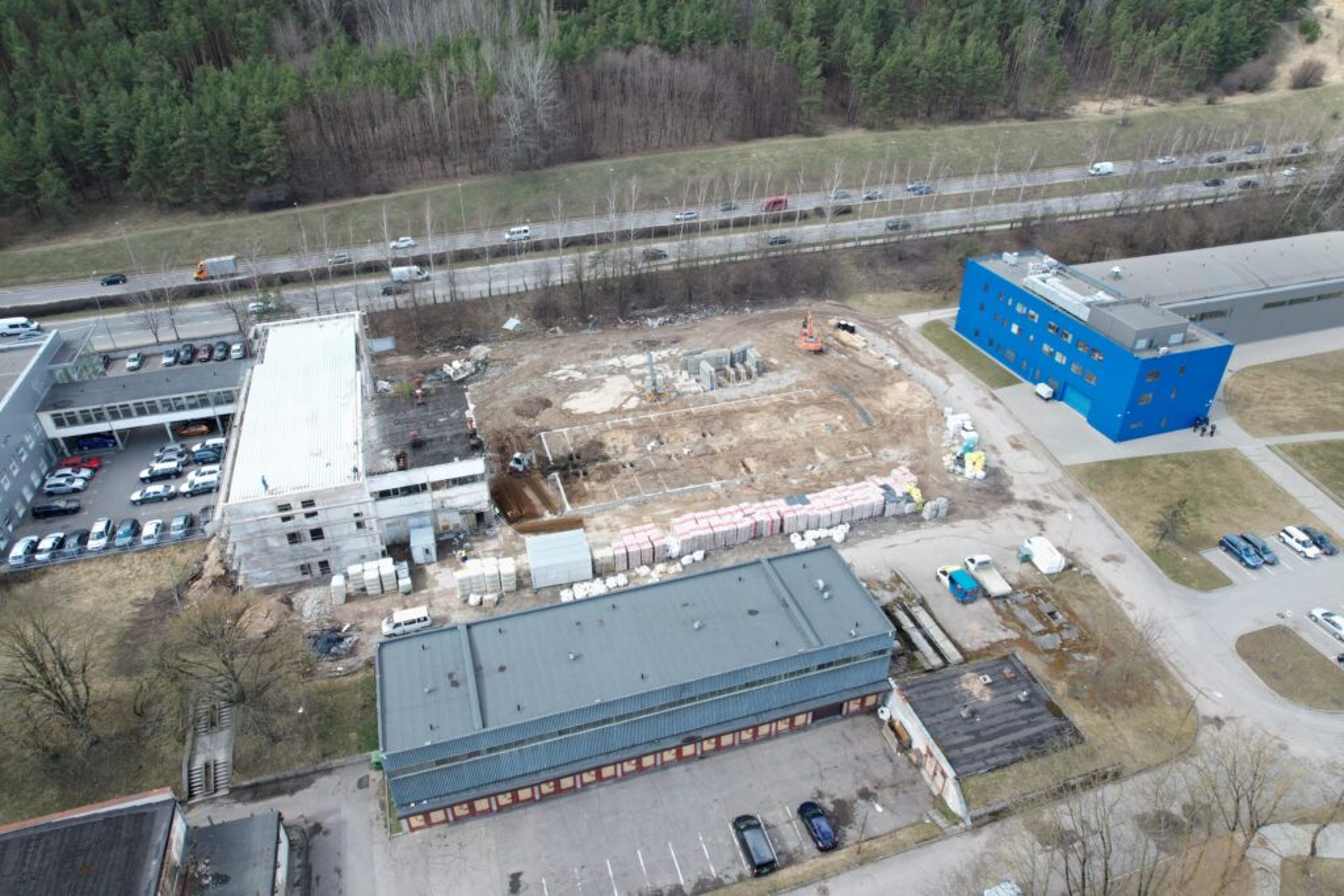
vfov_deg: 57.2
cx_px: 672
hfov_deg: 78.6
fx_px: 821
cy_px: 448
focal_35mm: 22
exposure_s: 1/500
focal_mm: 8.38
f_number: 2.8
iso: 100
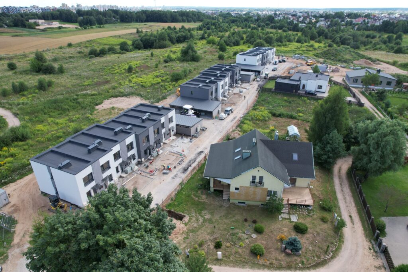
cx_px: 204
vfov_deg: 57.2
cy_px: 136
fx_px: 249
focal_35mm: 22
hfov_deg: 78.6
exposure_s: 1/725
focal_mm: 8.38
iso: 200
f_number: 2.8
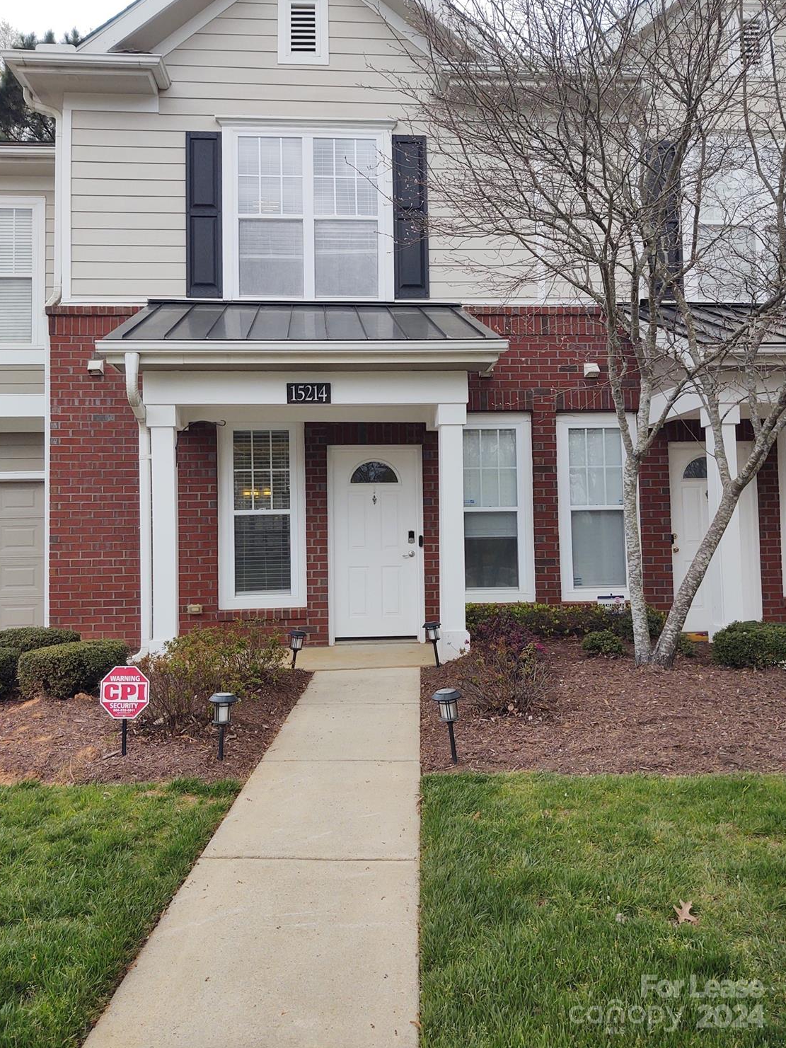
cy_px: 506
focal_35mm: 28
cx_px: 386
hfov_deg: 49.7
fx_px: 848
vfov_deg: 63.4
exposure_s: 1/2161
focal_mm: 4.75
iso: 100
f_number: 1.7
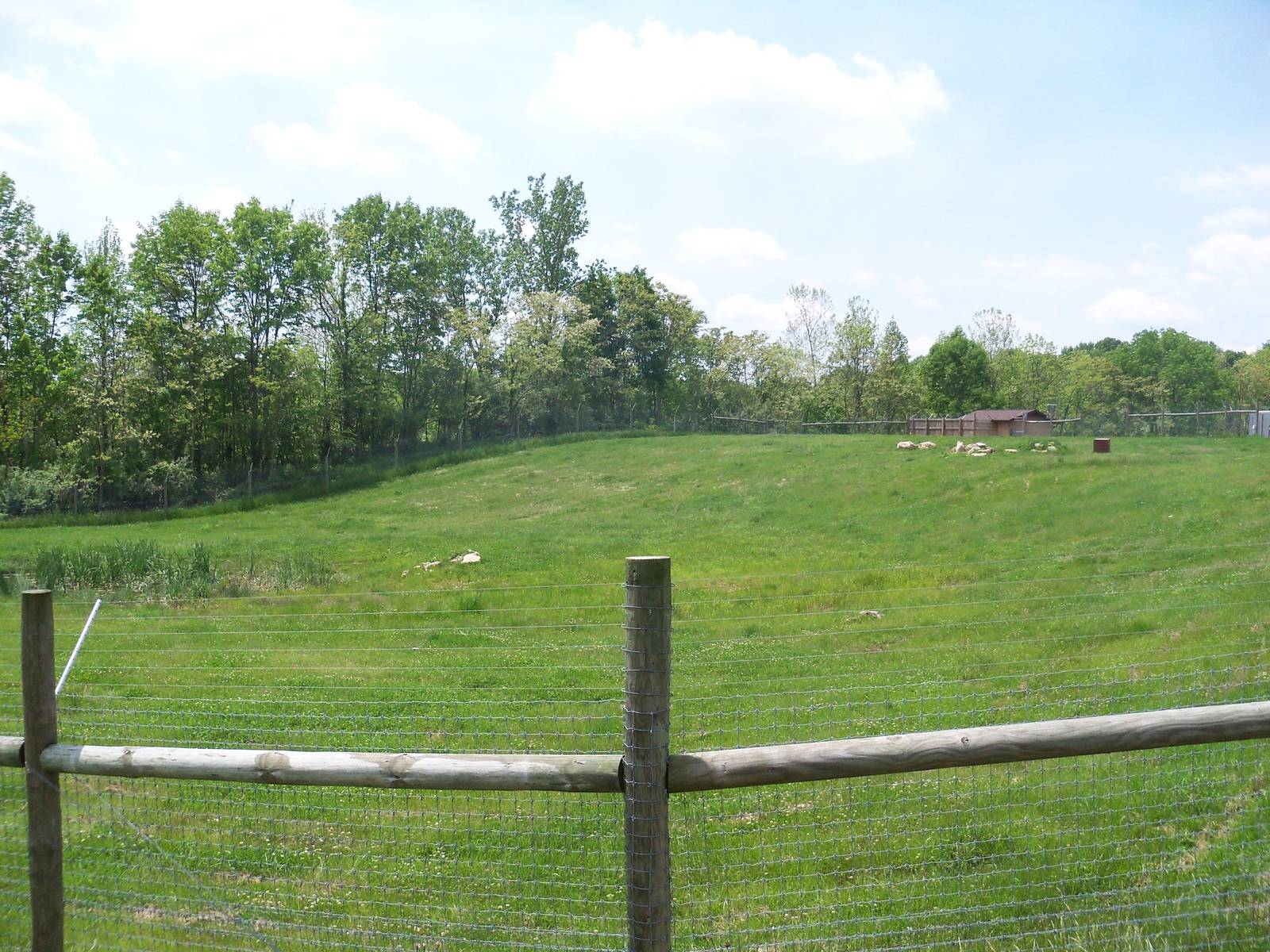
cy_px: 476
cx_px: 635
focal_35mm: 35
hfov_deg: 52.6
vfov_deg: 40.7
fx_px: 1284
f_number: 3.5
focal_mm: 6.2
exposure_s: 1/1600
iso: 160
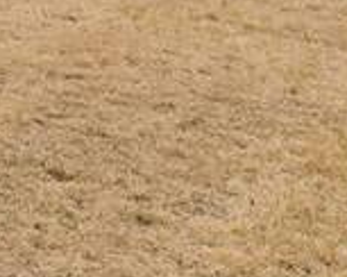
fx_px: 1210
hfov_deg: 11.5
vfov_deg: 11.8
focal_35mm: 118
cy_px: -262
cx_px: -624
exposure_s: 1/640
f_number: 9
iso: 250
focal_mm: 16
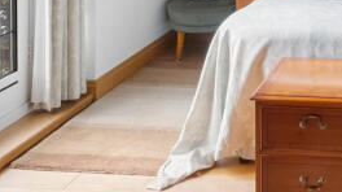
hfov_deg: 30.8
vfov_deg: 17.7
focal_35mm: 61
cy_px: -91
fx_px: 553
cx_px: 372
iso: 3200
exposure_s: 1/13
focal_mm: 10
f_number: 8
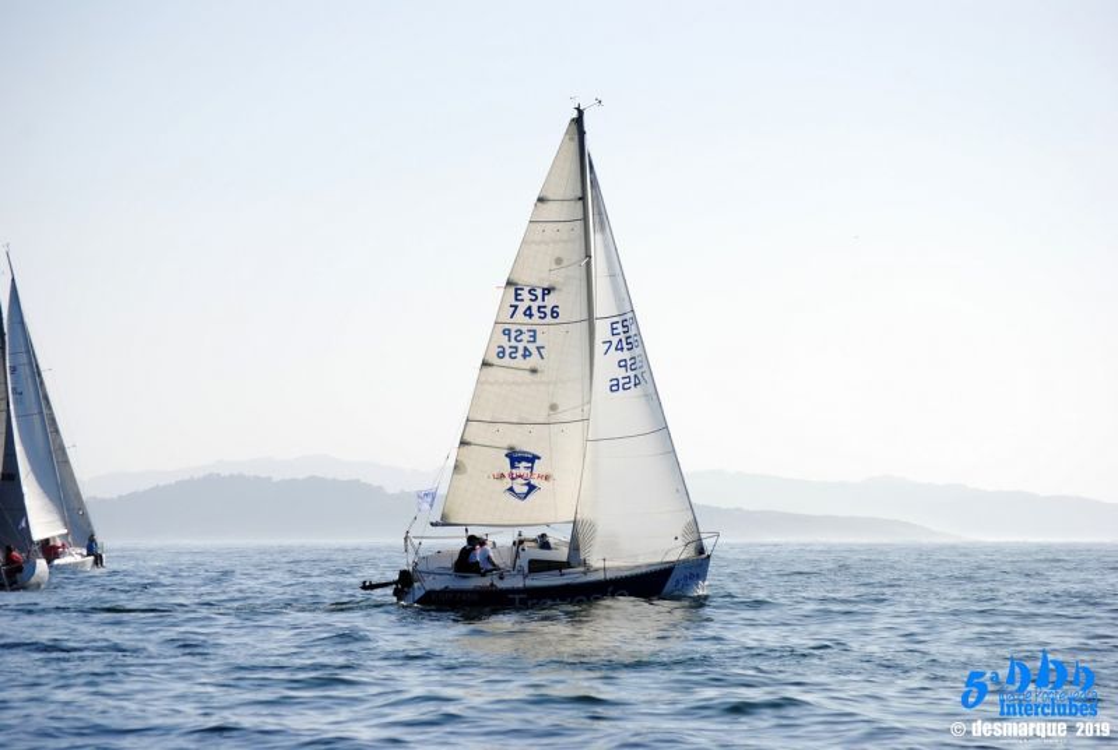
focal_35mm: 158
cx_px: 559
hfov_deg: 13.0
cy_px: 375
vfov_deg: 8.8
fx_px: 4901
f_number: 6.3
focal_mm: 105
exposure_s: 1/640
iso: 100
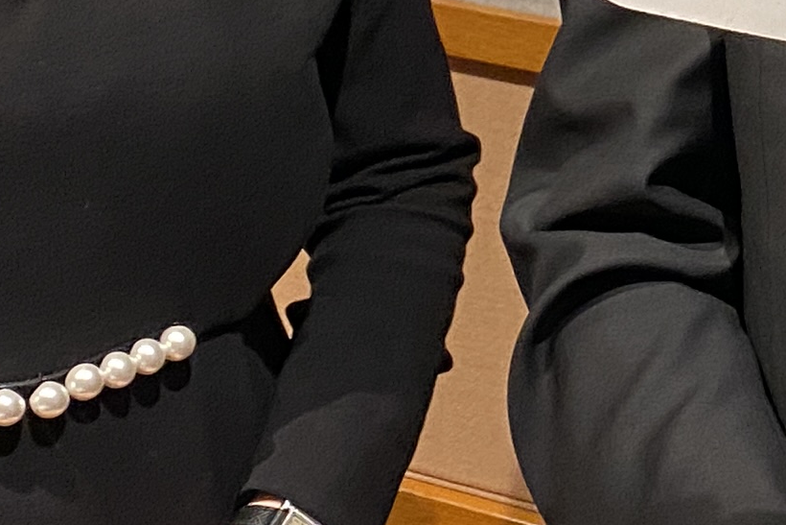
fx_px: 2904
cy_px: -74
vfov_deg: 10.2
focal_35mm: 133
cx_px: 1155
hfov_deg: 14.4
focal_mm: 4.25
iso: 160
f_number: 1.8
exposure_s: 1/50
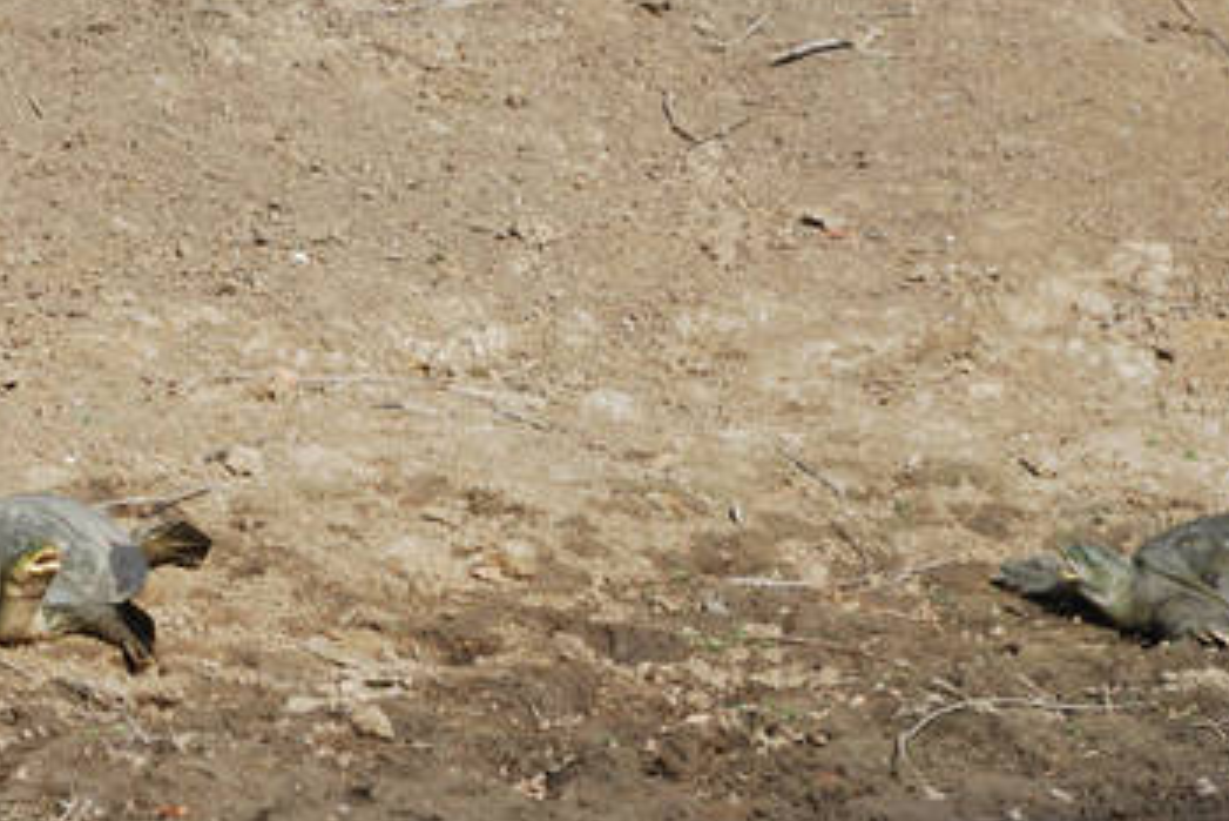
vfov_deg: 1.1
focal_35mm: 1204
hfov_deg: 1.7
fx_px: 41118
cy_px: 412
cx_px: 176
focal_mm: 400
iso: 180
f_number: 5.6
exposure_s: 1/500
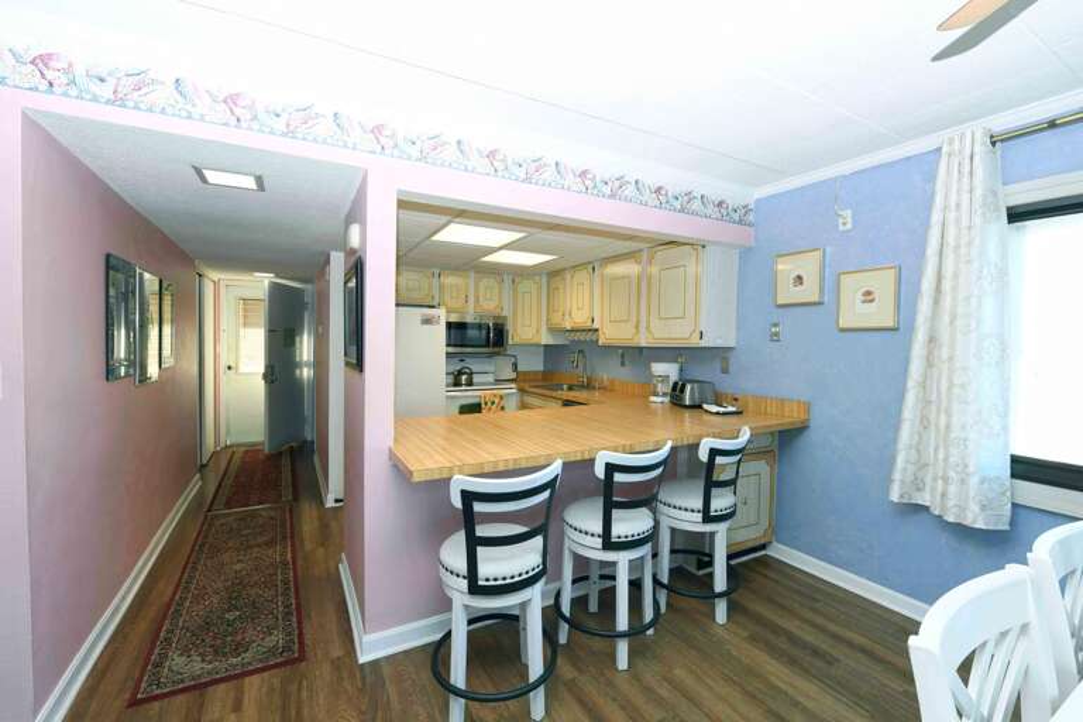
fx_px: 481
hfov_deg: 96.7
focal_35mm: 16
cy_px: 361
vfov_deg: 73.7
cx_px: 542
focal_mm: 16
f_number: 9
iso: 800
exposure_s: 1/60
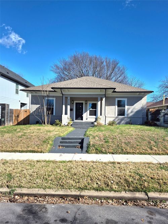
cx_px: 84
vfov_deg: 73.9
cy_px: 112
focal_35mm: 23
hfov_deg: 58.9
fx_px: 149
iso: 25
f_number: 1.8
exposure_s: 1/2000
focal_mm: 5.4
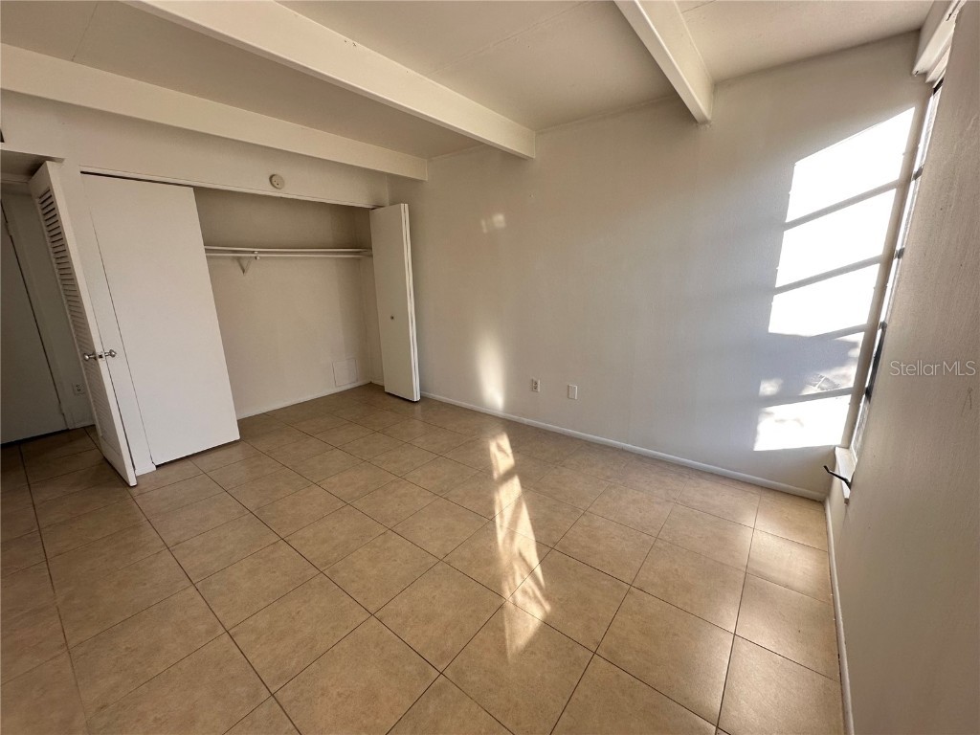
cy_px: 368
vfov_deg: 85.7
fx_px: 396
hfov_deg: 102.1
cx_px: 490
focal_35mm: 14
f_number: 2.2
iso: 80
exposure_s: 1/99
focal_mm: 2.22
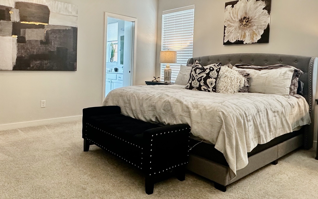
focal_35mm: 28
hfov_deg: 66.0
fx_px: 243
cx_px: 132
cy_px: 76
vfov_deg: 44.2
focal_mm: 2.22
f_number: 2.2
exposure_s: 1/59
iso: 200
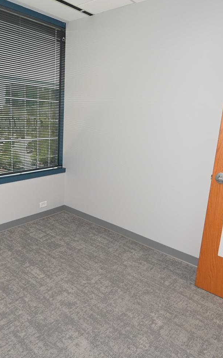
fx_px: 243
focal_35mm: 25
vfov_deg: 72.5
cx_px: 84
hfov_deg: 48.8
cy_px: 169
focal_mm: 10
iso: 400
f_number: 4
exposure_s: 1/100
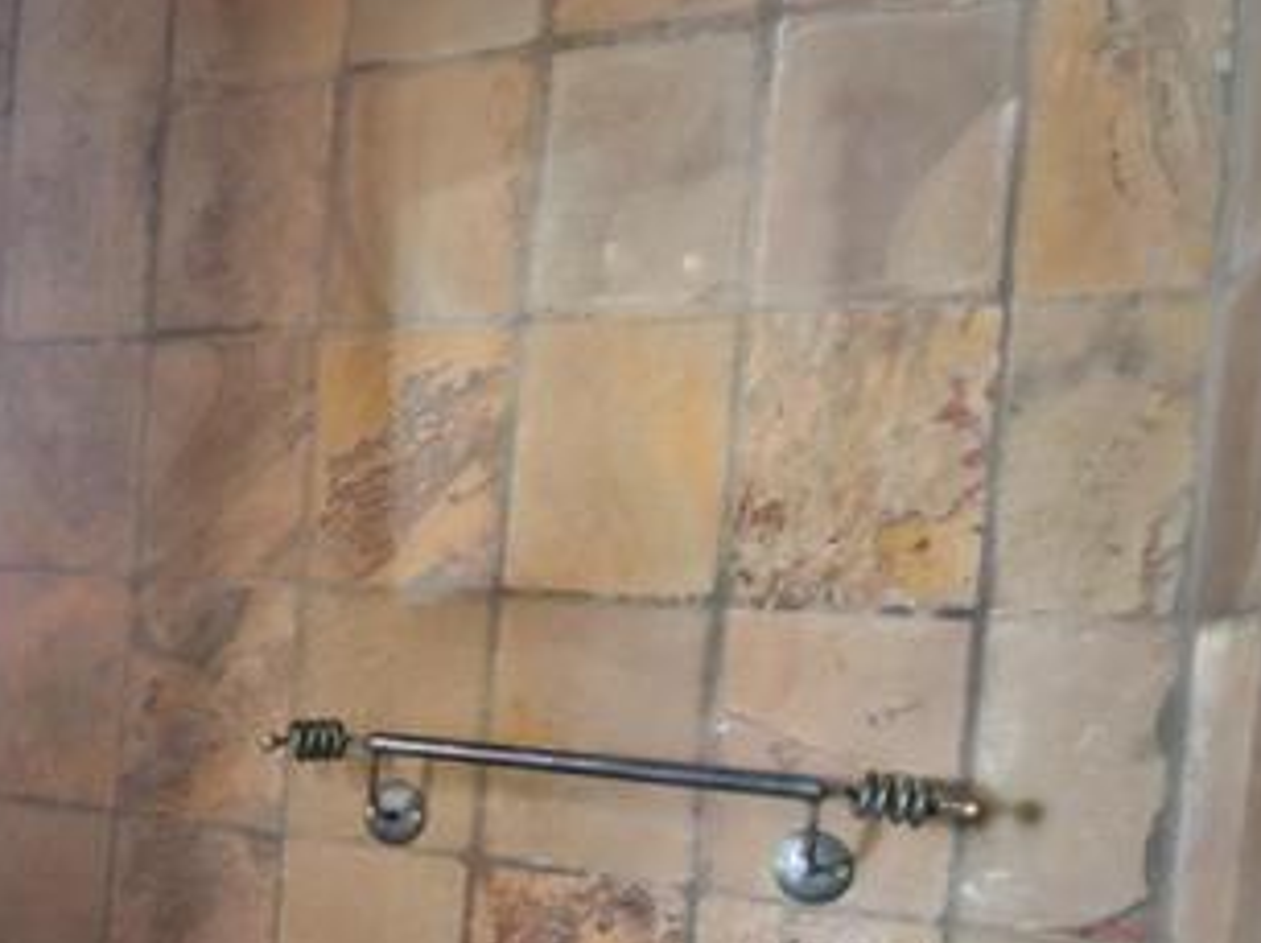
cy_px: 692
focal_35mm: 34
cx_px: 91
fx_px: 1238
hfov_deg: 47.6
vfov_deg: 40.7
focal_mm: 2.2
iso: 2500
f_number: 2.2
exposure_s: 1/4
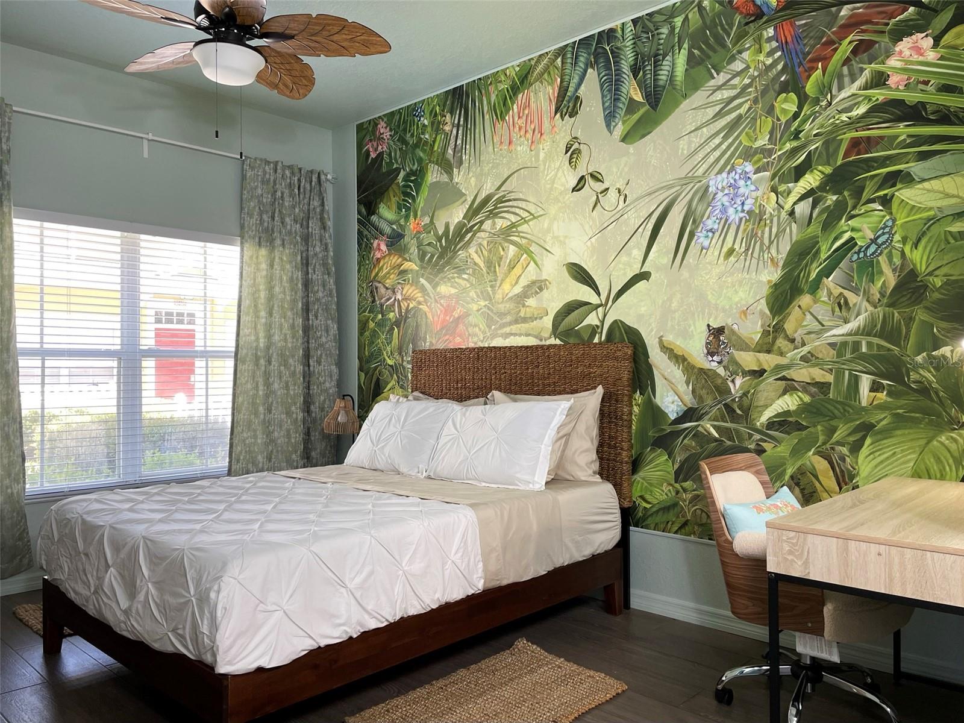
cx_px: 482
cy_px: 362
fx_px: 724
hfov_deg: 67.3
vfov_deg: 53.1
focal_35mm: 26
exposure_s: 1/60
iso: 64
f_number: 1.6
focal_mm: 4.2
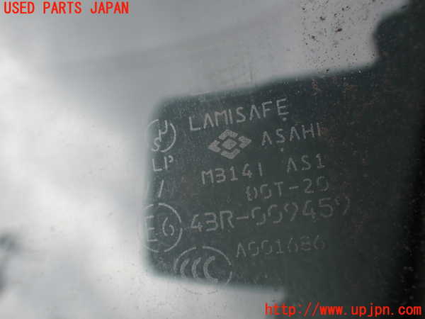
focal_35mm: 30
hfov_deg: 60.0
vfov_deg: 46.8
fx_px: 368
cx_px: 212
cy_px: 160
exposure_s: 1/160
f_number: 2.3
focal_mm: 5.4
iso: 100
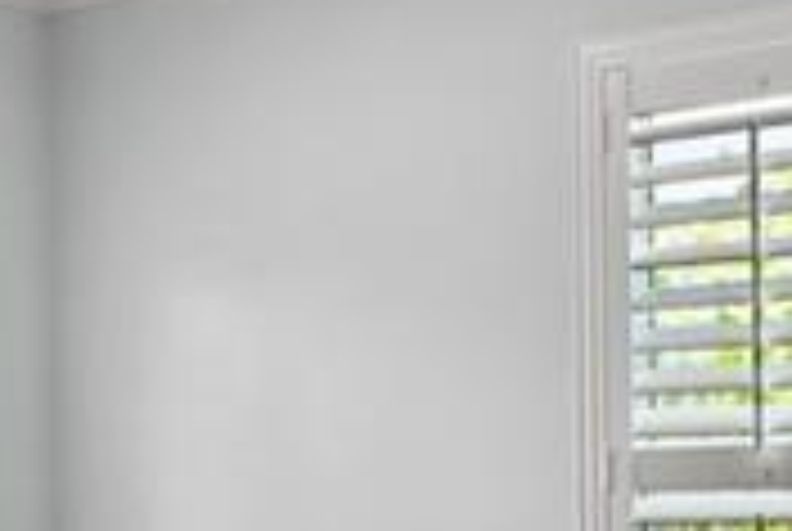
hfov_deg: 21.6
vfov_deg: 14.5
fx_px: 2049
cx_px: 158
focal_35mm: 93
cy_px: 538
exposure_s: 1/3
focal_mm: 16
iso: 2000
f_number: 8
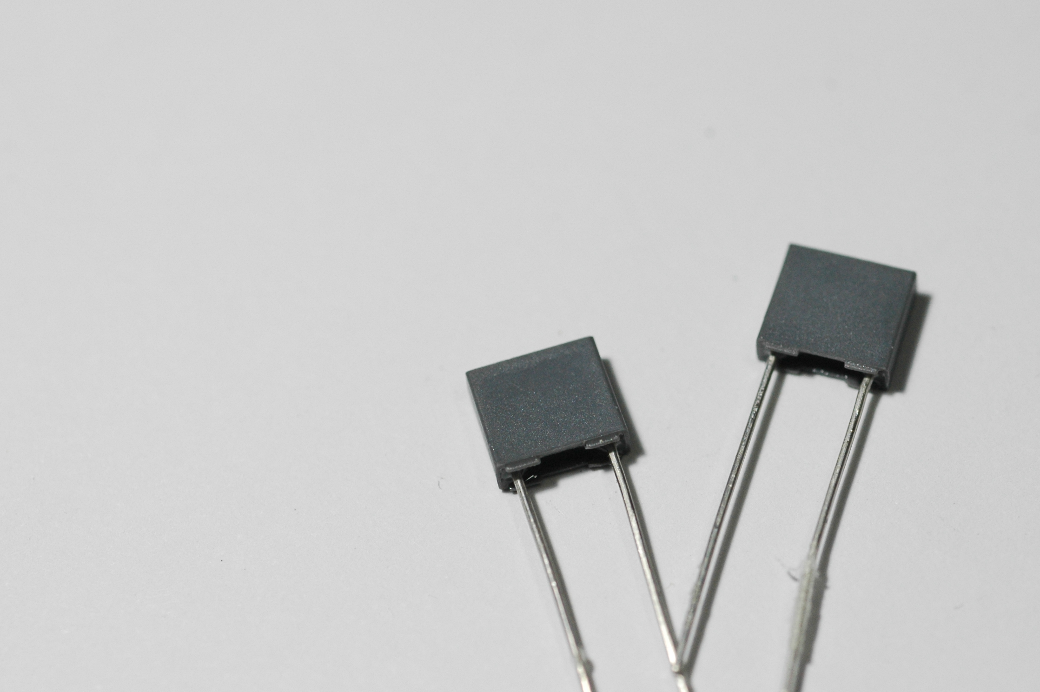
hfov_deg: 16.9
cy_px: 451
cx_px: 687
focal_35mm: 121
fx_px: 3493
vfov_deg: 11.3
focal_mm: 60
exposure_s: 1/125
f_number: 5
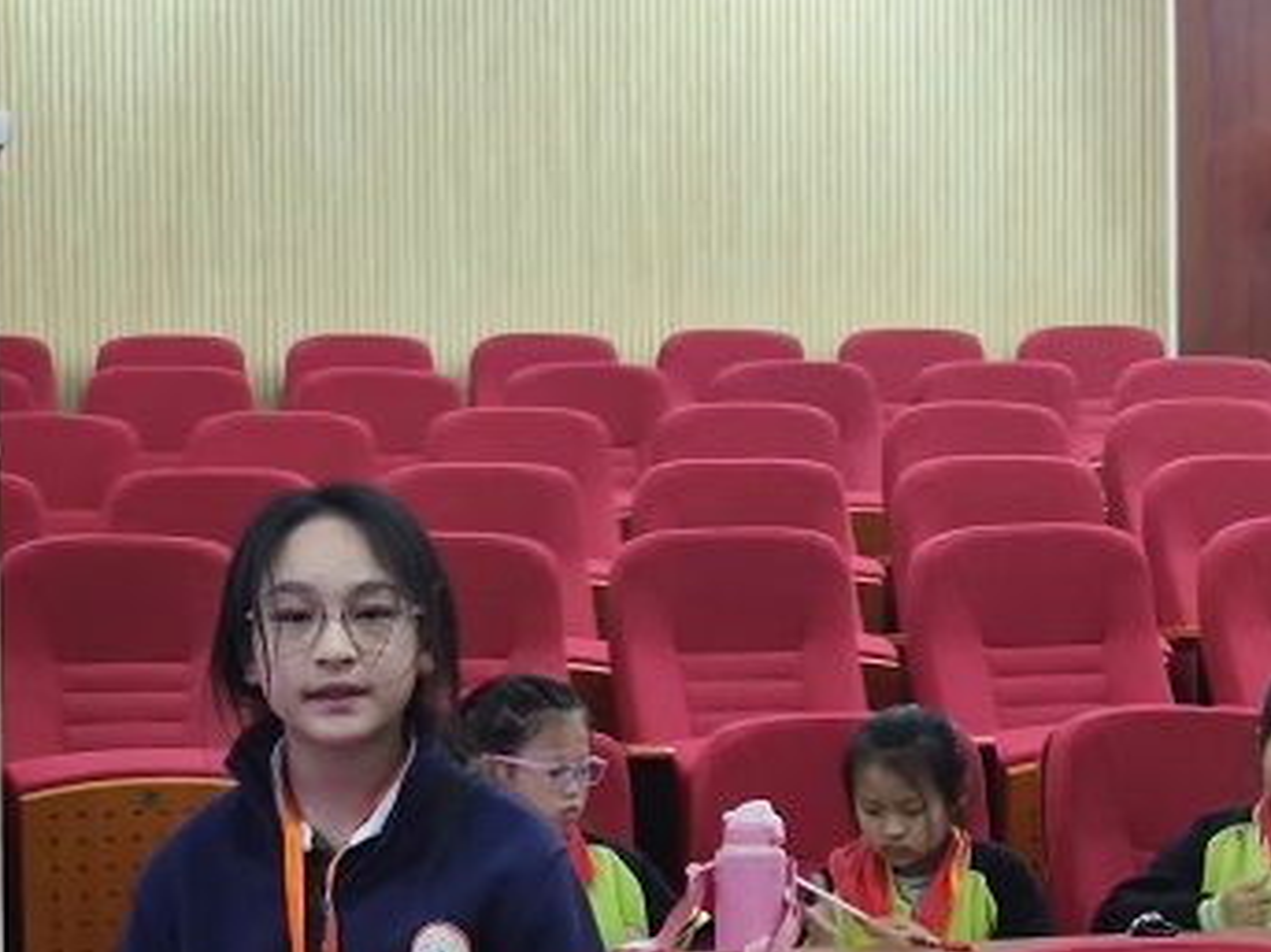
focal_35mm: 84
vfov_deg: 17.5
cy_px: 559
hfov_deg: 23.0
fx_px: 3083
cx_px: 256
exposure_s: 1/50
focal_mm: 6.72
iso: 592
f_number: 1.69
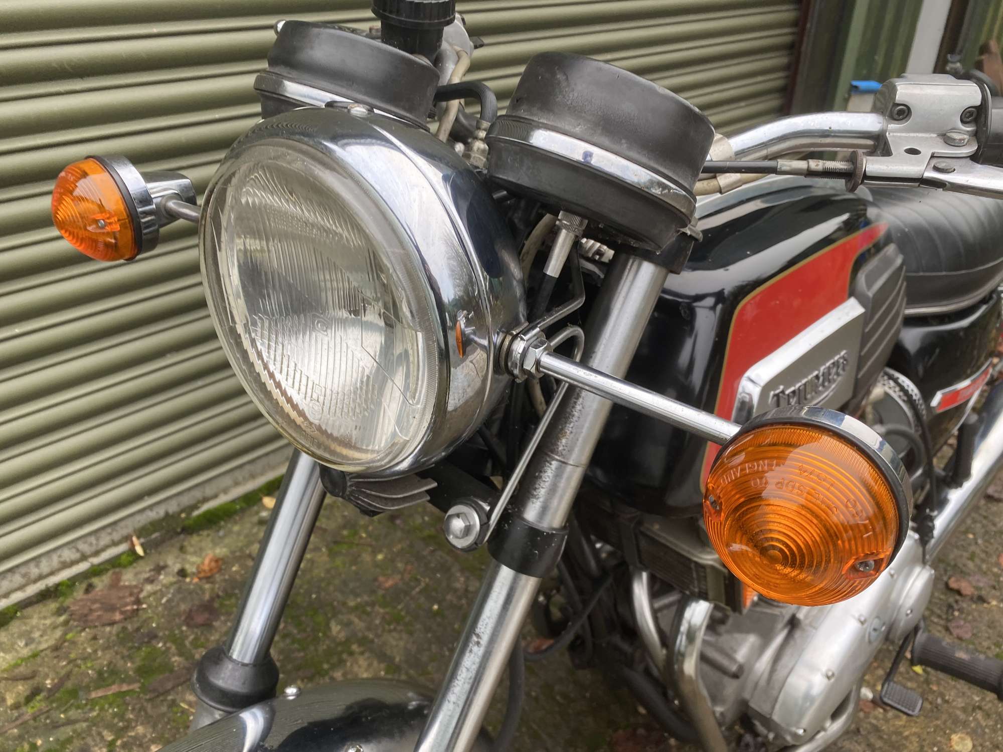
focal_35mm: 26
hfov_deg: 67.3
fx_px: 753
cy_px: 376
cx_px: 502
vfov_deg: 53.1
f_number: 1.8
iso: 64
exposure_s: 1/121
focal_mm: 4.25
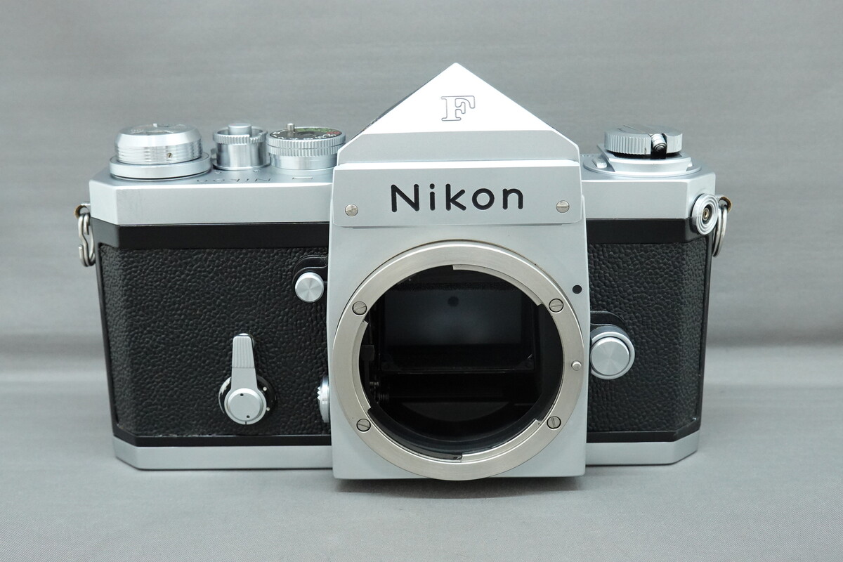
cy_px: 281
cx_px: 422
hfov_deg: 41.1
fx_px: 1124
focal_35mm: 48
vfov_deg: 28.1
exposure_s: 1/50
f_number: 5.6
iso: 1600
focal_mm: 17.88
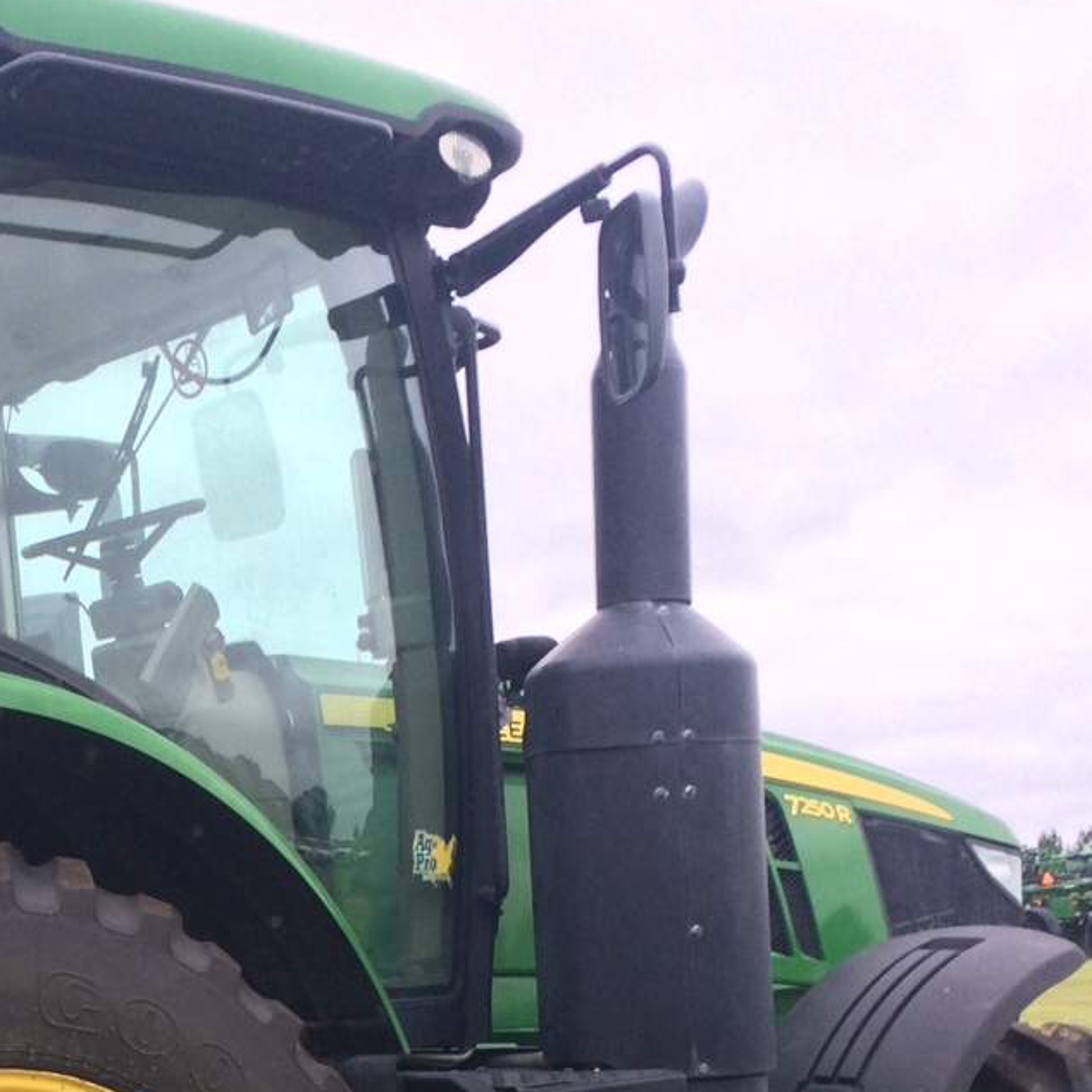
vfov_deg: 25.2
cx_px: 24
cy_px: 1006
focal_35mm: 66
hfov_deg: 25.0
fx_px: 2356
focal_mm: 4.15
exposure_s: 1/30
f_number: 2.2
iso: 64
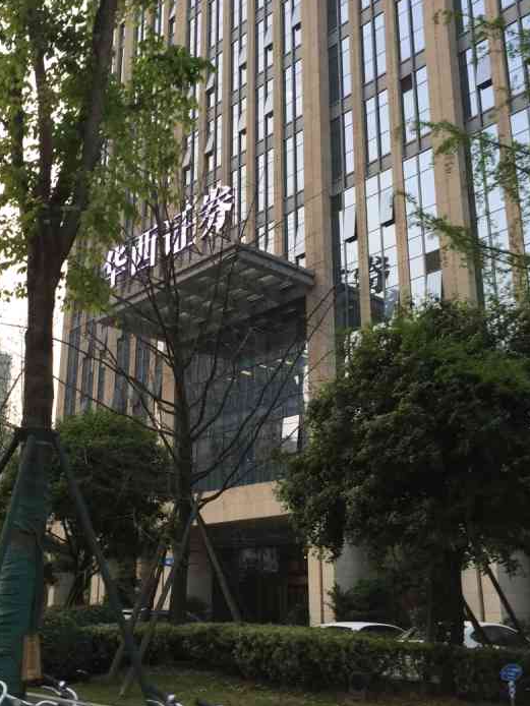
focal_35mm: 39
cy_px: 352
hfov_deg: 36.7
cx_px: 204
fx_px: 796
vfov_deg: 47.8
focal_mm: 4.15
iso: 32
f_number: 2.2
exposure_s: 1/33
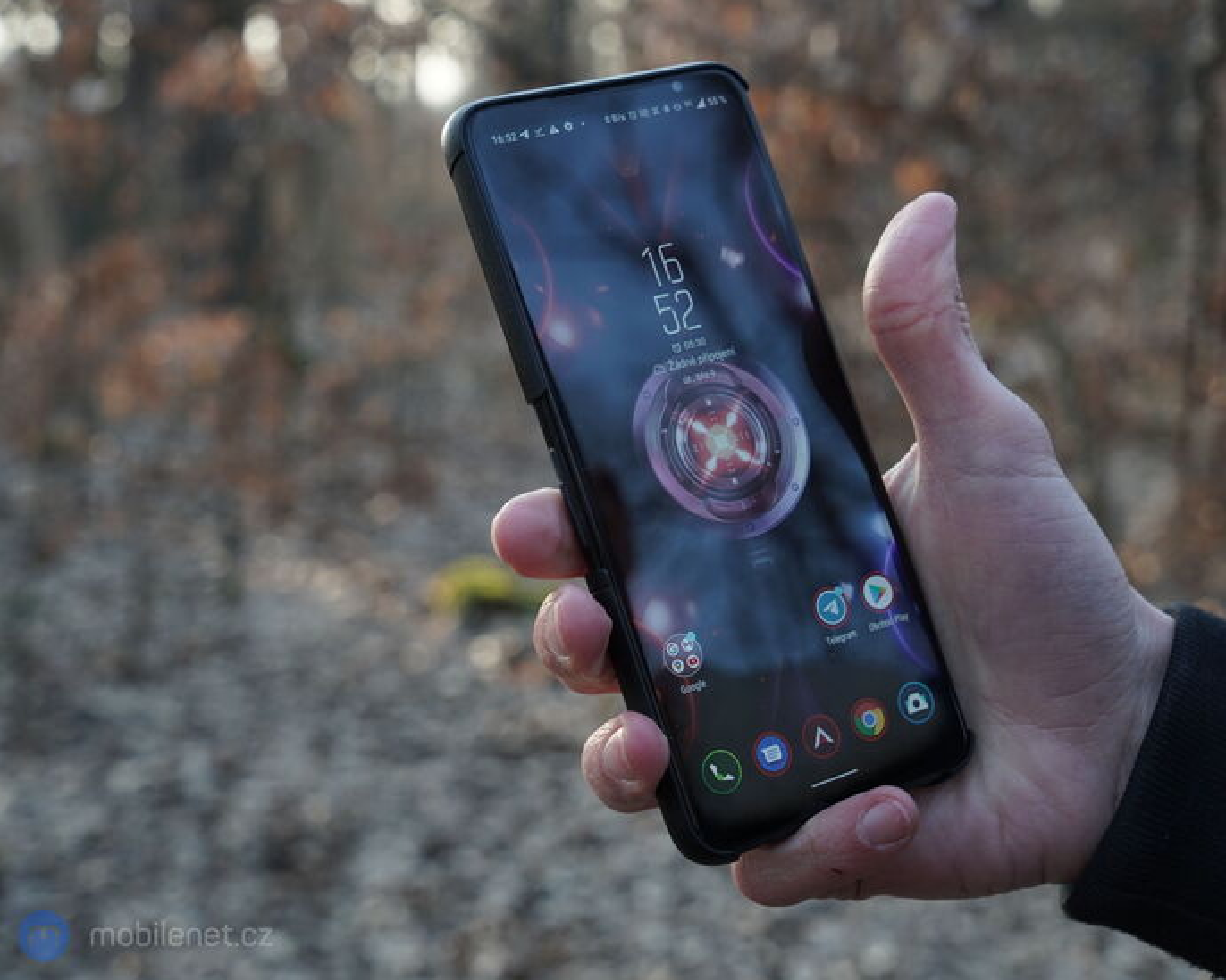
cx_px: 738
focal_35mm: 60
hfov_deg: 31.4
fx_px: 2177
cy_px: 489
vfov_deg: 25.4
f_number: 7.1
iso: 800
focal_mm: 53
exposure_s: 1/160
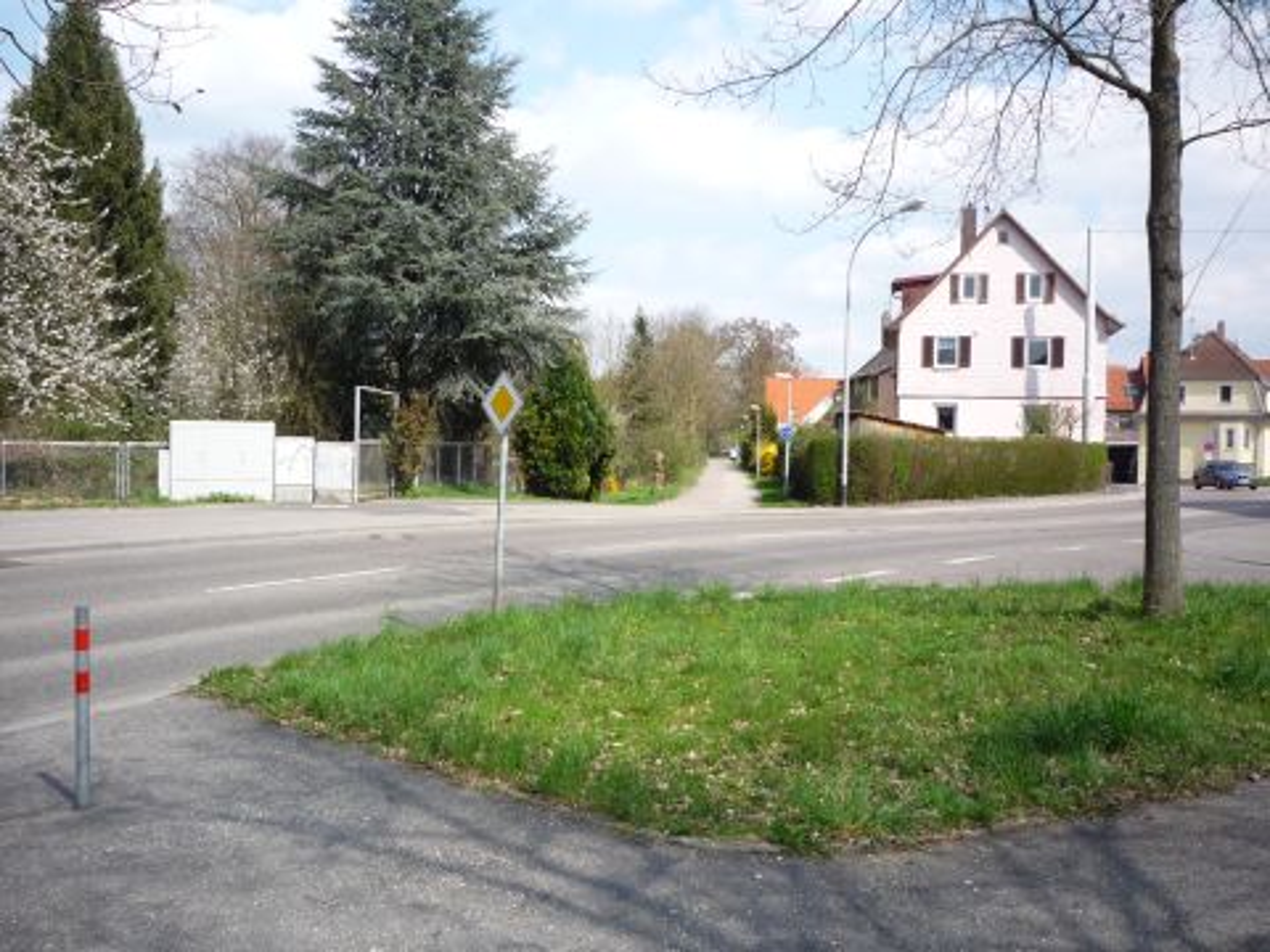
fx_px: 1174
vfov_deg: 44.2
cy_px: 476
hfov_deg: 56.8
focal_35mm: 32
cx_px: 635
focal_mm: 5.2
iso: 100
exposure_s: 1/400
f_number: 4
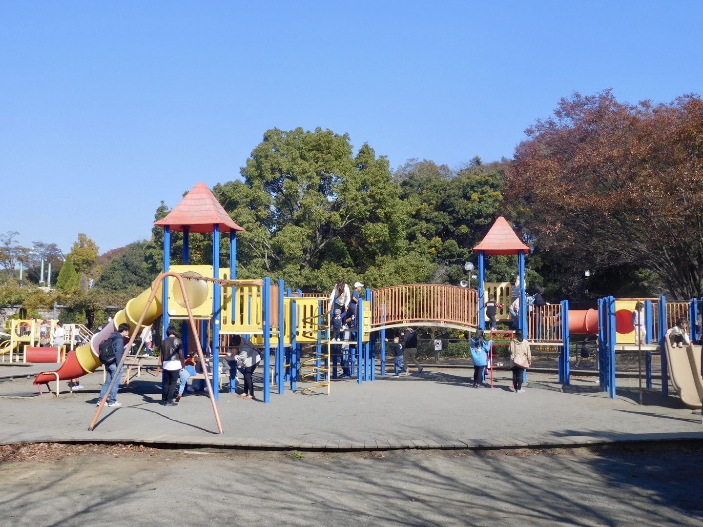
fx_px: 812
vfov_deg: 36.0
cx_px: 352
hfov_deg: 46.8
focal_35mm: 40
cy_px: 264
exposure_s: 1/800
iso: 125
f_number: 3.9
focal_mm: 7.1
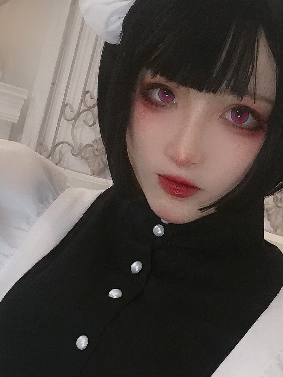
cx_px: 167
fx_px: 904
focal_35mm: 83
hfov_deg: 17.8
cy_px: 243
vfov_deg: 23.5
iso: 64
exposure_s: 1/33
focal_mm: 2.87
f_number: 2.2
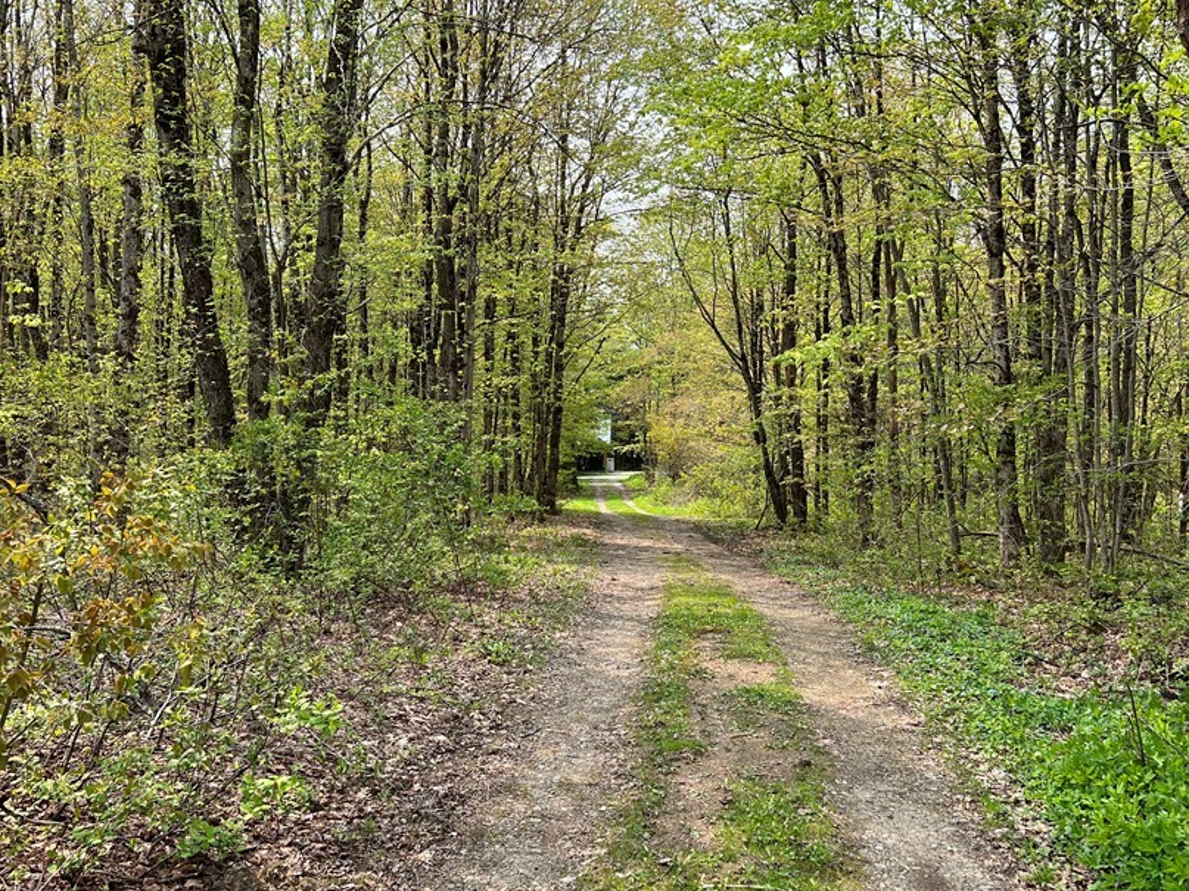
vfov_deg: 42.9
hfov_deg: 55.3
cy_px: 471
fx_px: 1133
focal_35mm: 33
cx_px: 614
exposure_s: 1/974
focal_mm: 5.7
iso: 50
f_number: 1.5
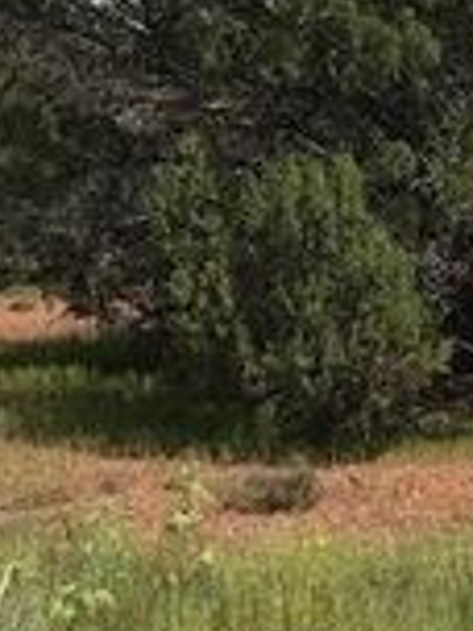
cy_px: 205
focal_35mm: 92
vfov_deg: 21.2
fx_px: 1676
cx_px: 573
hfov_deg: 15.5
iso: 20
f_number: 1.8
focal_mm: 3.99
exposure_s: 1/2336
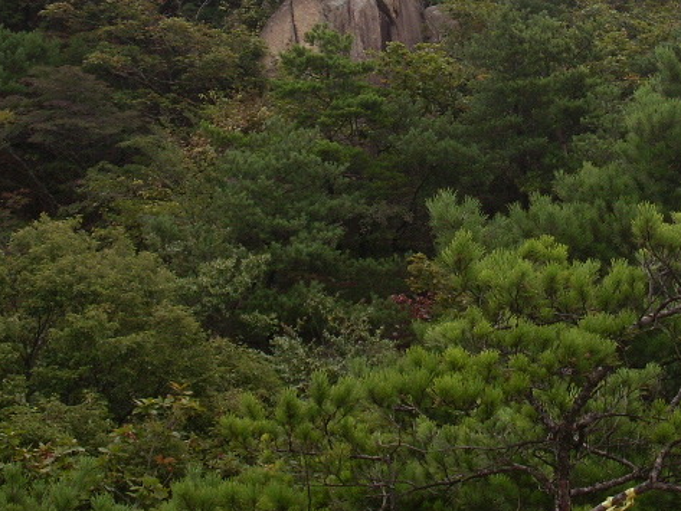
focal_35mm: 106
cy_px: -12
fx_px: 2086
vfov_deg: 13.7
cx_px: 472
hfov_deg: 18.5
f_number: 3.5
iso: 80
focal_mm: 8.1
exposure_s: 1/350
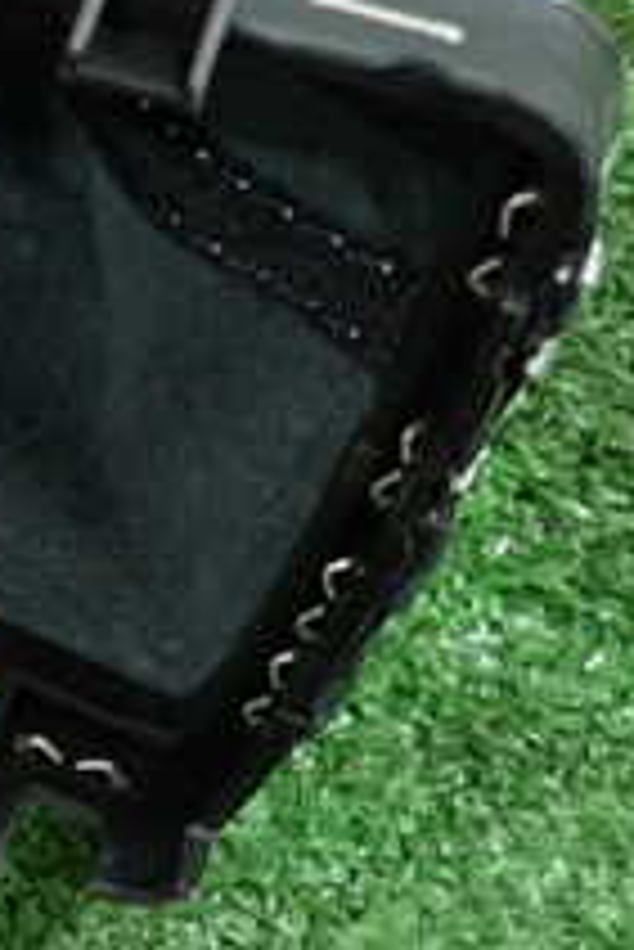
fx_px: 1951
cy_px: 306
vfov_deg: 27.1
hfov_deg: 15.7
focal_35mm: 74
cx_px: -517
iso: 250
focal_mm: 4.5
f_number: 2
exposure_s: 1/30
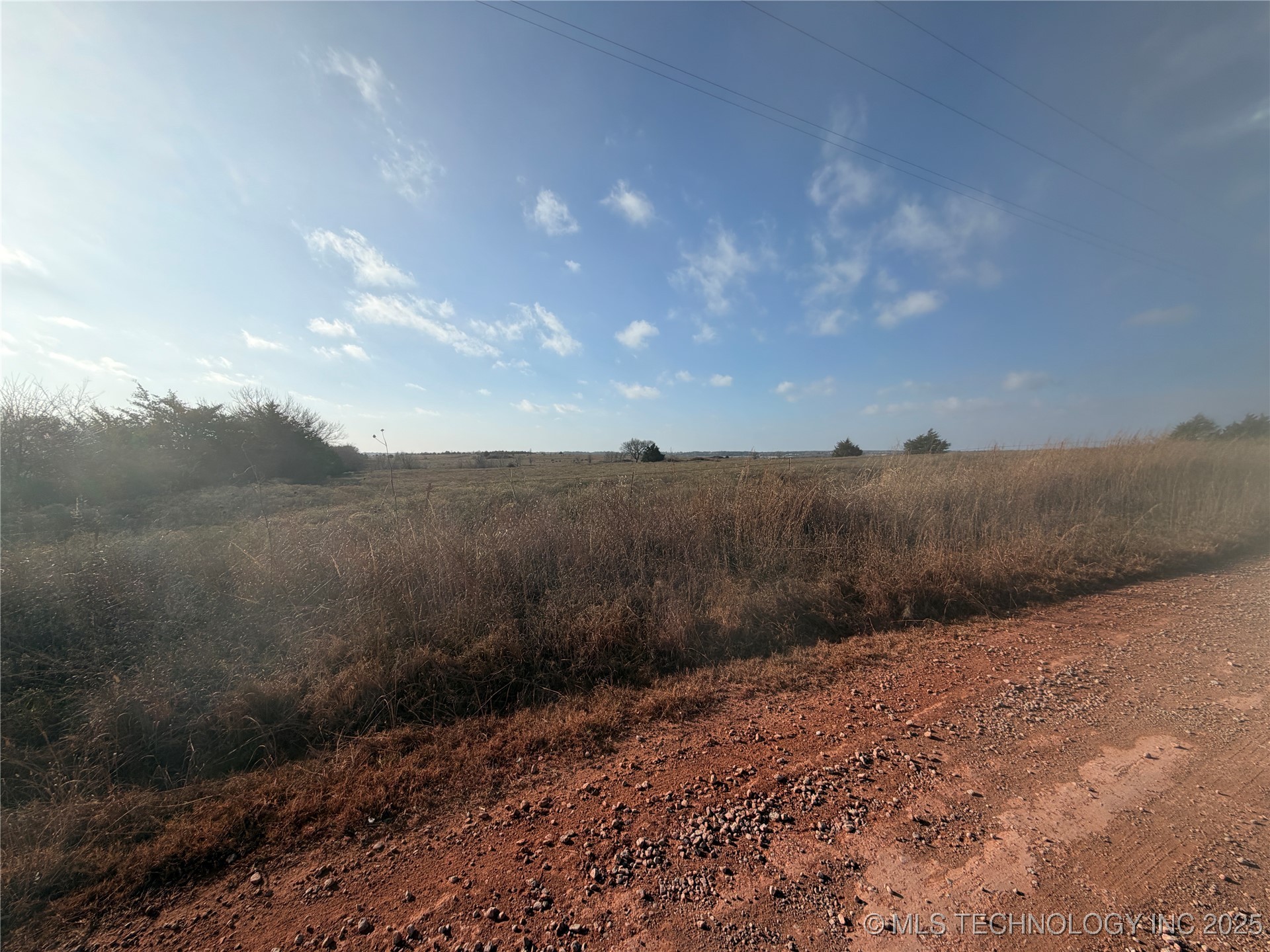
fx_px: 514
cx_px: 635
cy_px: 476
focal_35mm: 14
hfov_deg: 102.1
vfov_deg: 85.7
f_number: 2.2
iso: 20
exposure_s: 1/1211
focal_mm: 2.22
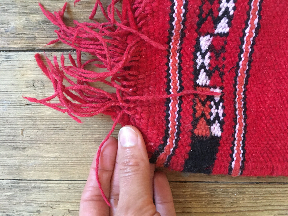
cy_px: 108
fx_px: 241
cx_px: 144
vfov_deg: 48.2
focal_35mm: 29
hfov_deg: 61.7
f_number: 2.2
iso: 250
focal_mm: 4.15
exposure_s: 1/25
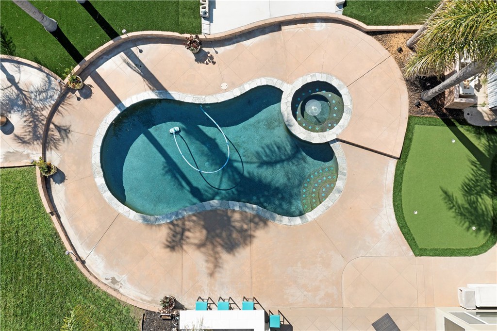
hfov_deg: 65.5
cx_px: 248
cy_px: 166
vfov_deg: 46.4
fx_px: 386
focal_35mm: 28
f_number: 5.6
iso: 100
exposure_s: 1/240
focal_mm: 10.26
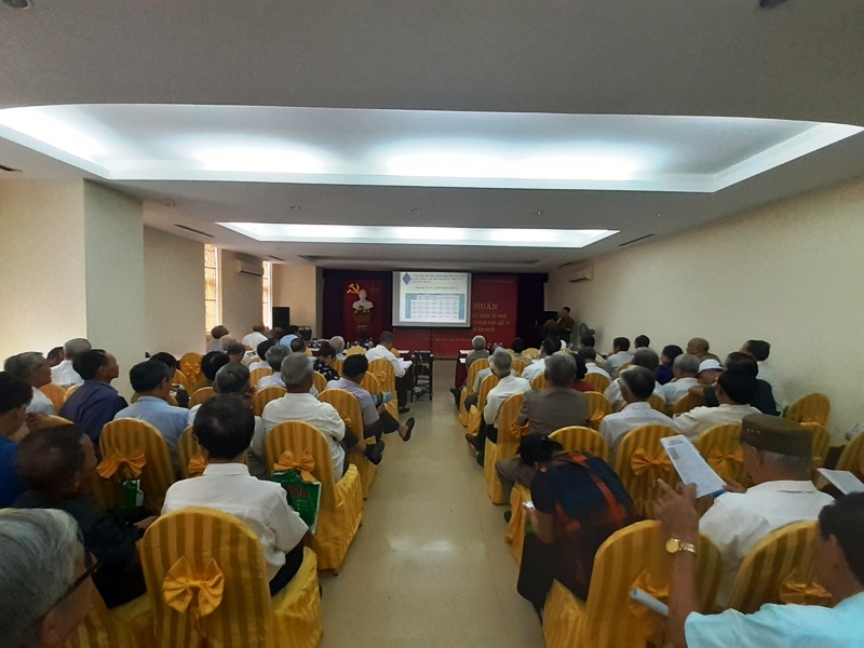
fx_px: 324
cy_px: 324
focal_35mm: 13
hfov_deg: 106.2
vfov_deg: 89.9
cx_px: 432
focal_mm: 1.13
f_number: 2.2
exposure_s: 1/50
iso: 160
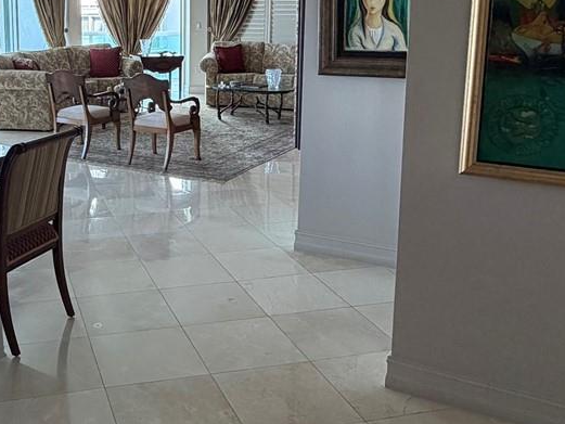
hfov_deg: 42.5
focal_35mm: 43
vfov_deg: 33.0
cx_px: 142
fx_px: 702
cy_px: 113
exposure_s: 1/121
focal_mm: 2.22
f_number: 2.2
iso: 160
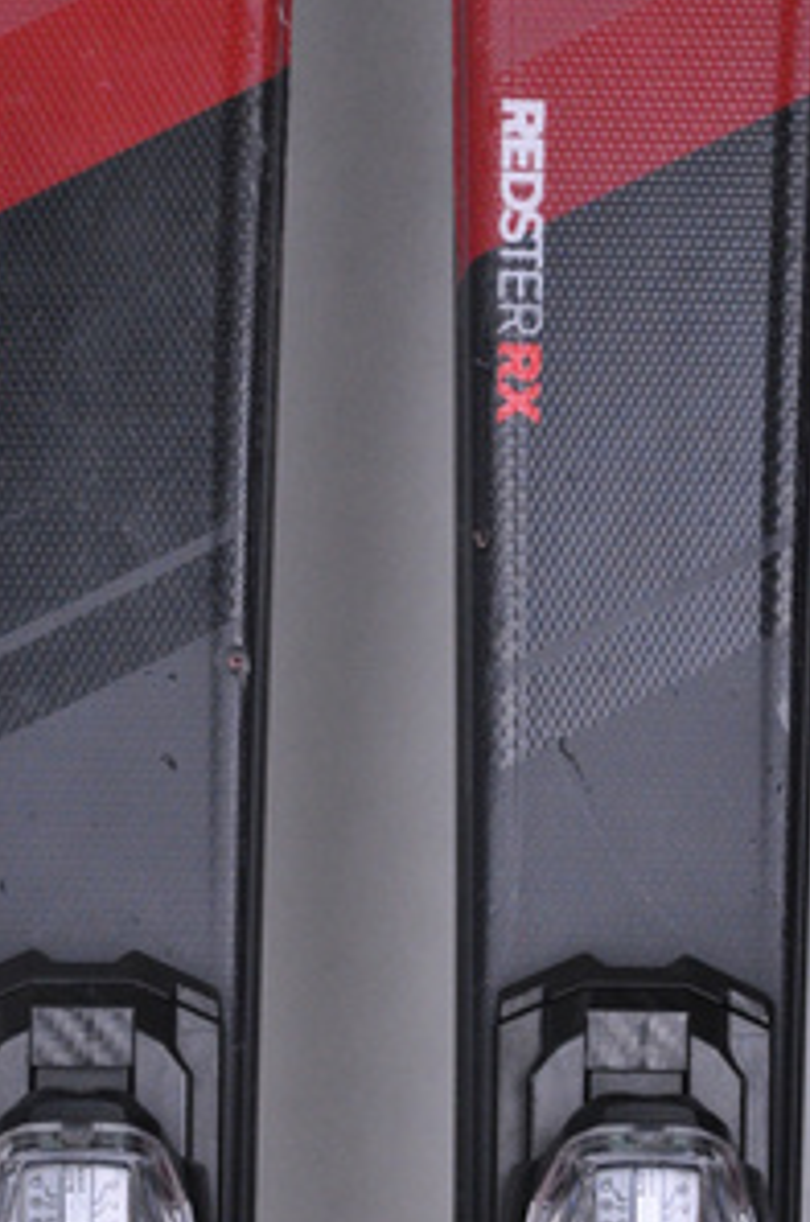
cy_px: 716
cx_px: 368
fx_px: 8086
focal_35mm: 239
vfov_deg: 8.6
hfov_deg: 5.7
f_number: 9.5
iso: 3200
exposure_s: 1/125
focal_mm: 105
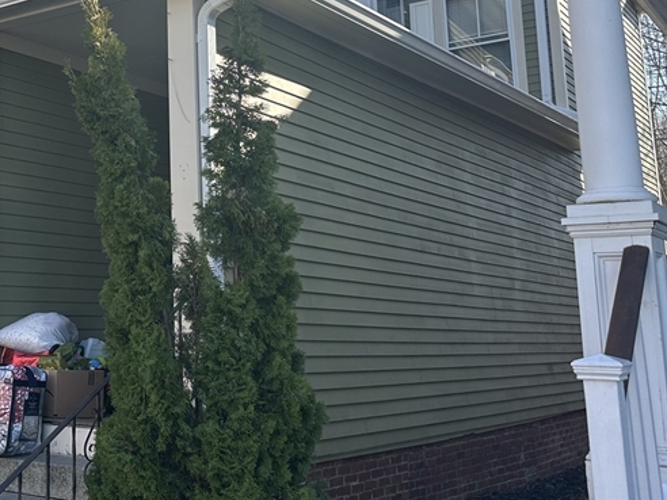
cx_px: 87
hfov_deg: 36.2
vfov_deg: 28.6
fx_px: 963
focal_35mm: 50
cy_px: 119
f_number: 1.78
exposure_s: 1/1304
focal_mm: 6.86
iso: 80
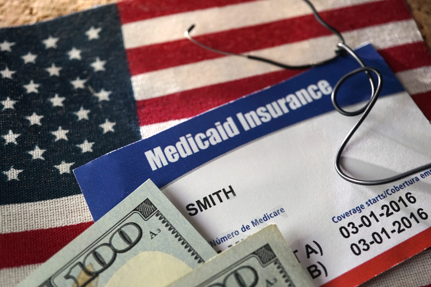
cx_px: 216
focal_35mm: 45
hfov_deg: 43.6
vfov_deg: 29.9
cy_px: 144
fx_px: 539
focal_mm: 30
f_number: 4.5
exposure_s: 1/60
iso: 640
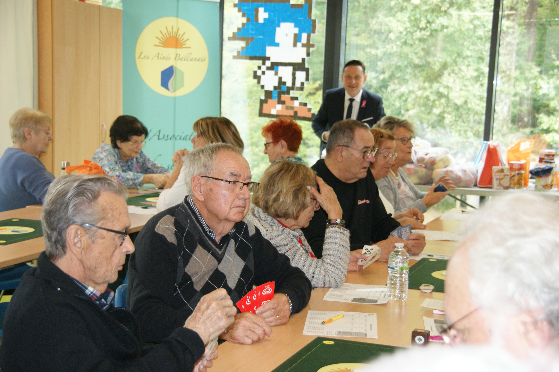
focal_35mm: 60
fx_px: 931
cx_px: 280
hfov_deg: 33.4
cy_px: 186
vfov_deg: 22.6
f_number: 4.5
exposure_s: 1/60
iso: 400
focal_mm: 40
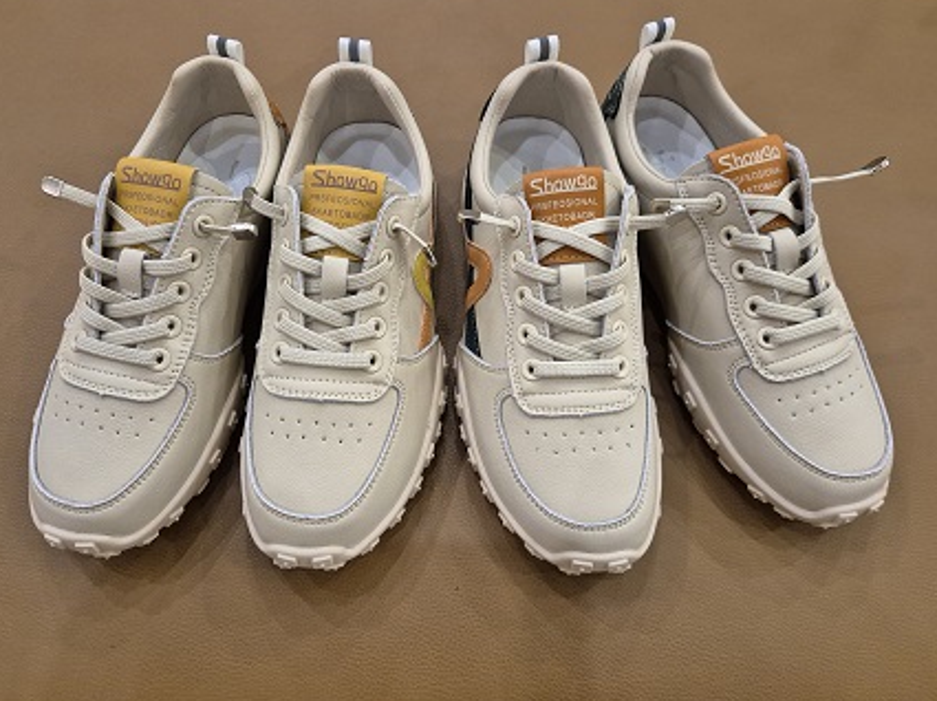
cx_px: 443
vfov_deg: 53.0
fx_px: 703
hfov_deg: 67.3
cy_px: 328
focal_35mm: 26
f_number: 1.8
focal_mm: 5.4
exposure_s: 1/120
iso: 640
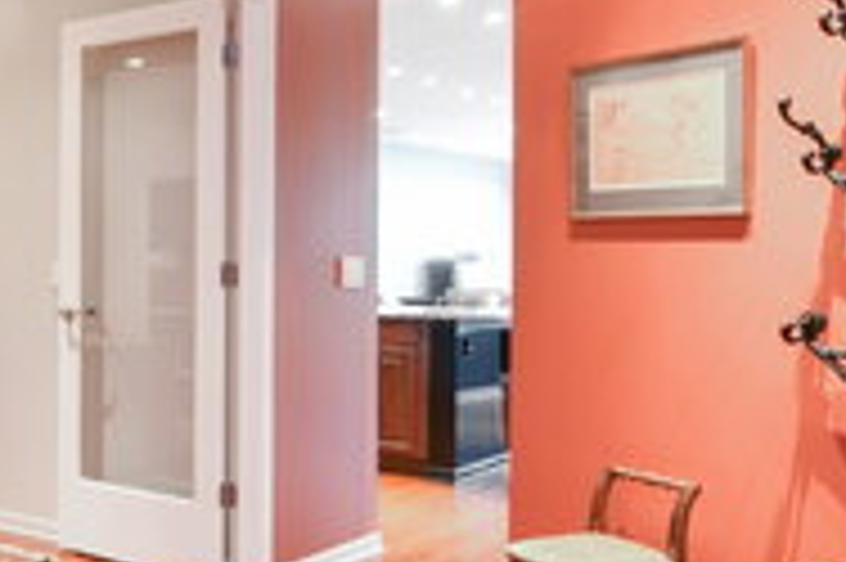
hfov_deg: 39.8
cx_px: 94
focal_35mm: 46
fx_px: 1080
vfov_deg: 29.2
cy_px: 261
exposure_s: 2.5
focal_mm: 12
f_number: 8
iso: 100
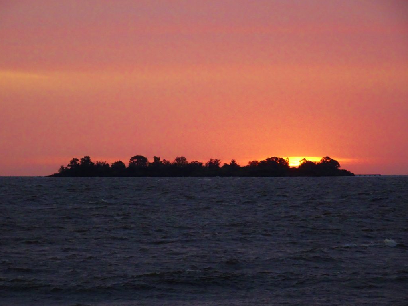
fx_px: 2169
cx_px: 204
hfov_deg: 10.7
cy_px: 153
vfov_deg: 8.1
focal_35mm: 184
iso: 800
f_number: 5.6
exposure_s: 1/80
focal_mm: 31.31
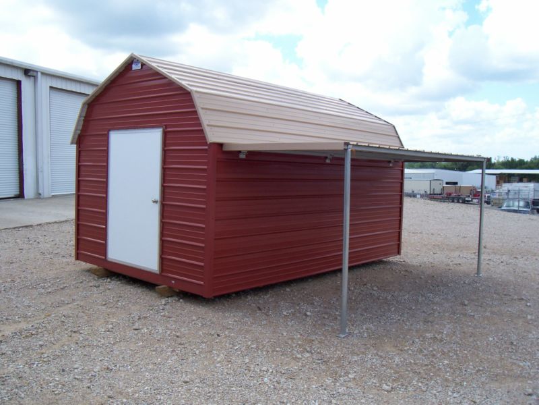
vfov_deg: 41.8
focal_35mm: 34
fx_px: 529
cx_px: 270
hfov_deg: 54.0
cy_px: 202
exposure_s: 1/283
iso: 80
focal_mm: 5.6
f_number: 5.1
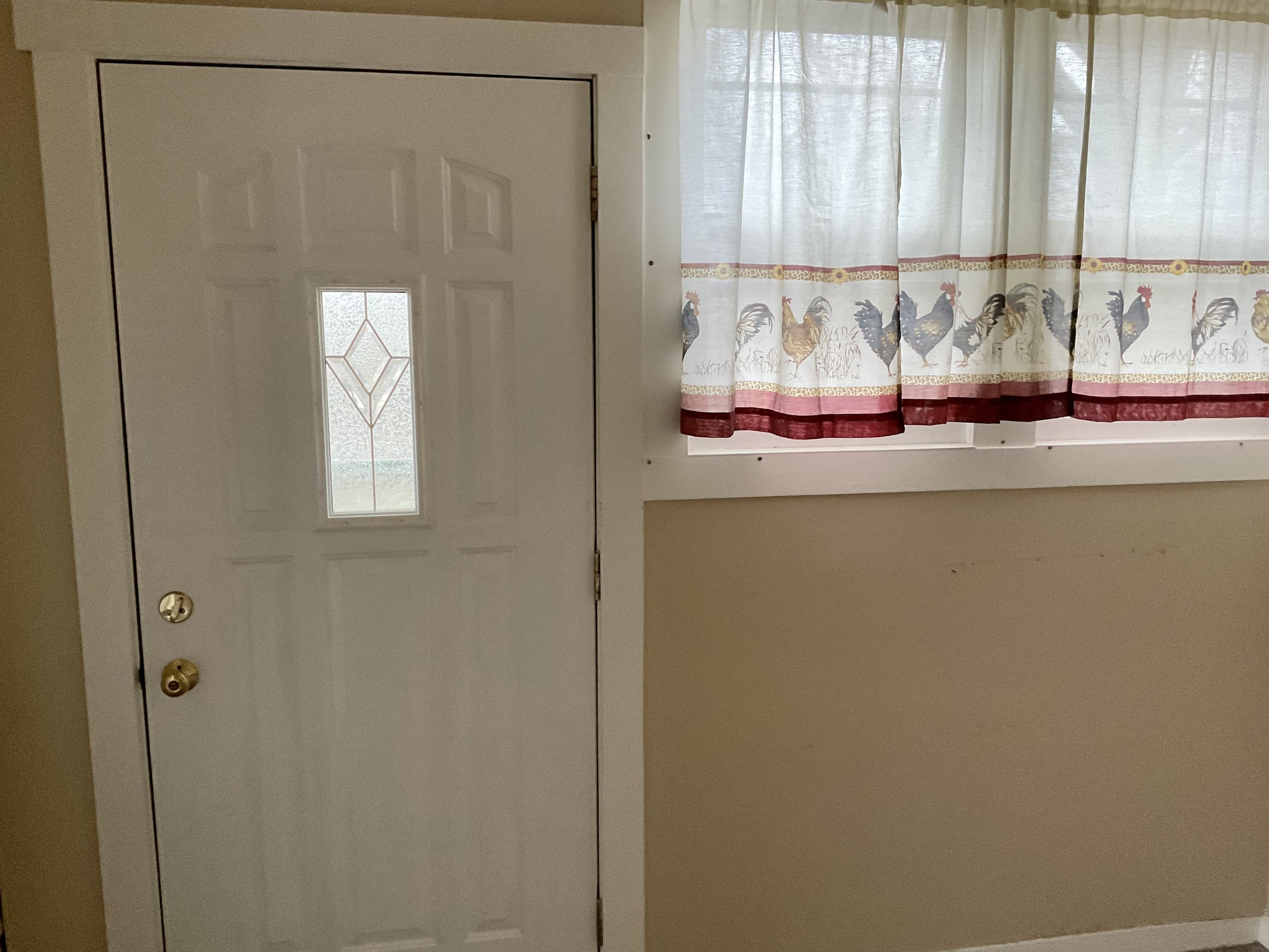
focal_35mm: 29
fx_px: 1063
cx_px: 634
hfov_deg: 61.7
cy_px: 476
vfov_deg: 48.2
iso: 200
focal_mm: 3
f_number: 1.8
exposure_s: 1/60
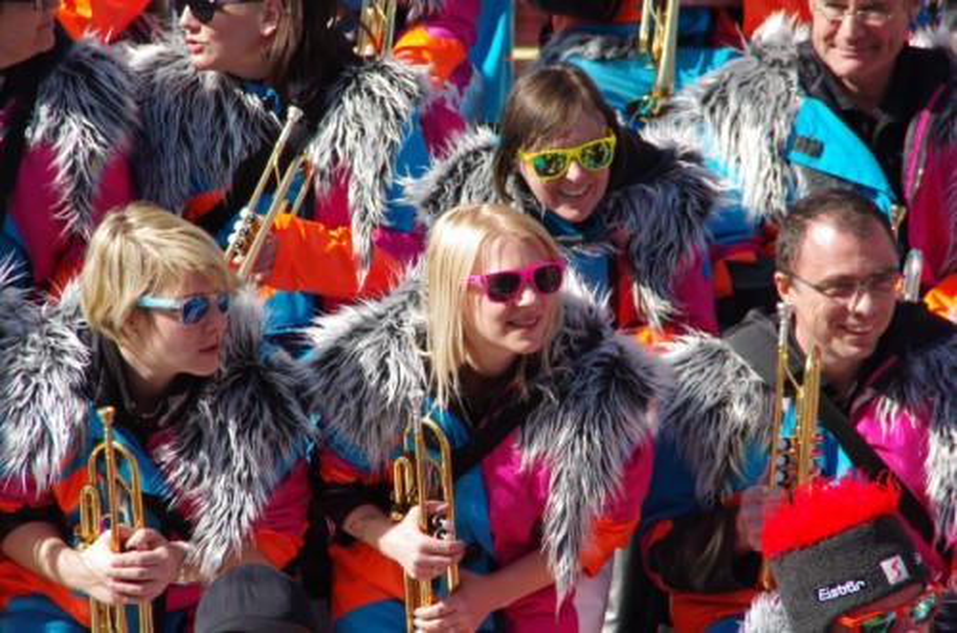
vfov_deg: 4.6
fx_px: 7957
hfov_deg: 6.9
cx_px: 478
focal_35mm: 300
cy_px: 316
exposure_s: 1/250
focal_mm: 200
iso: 200
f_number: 10
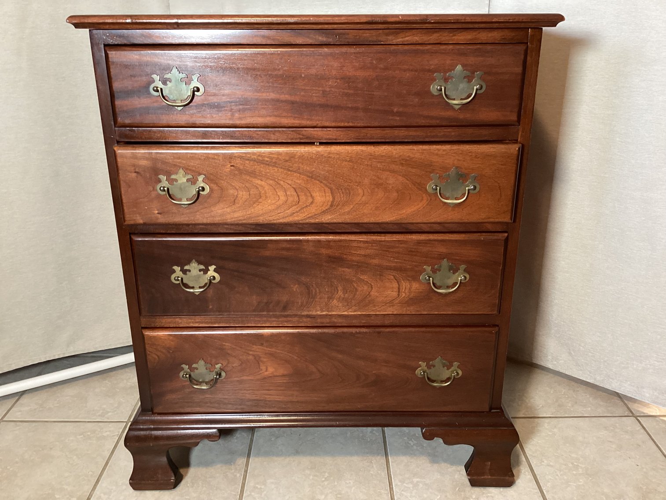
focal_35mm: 31
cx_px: 333
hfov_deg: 58.3
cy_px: 250
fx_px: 596
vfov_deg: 45.4
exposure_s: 1/33
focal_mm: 3.3
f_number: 2.4
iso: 320
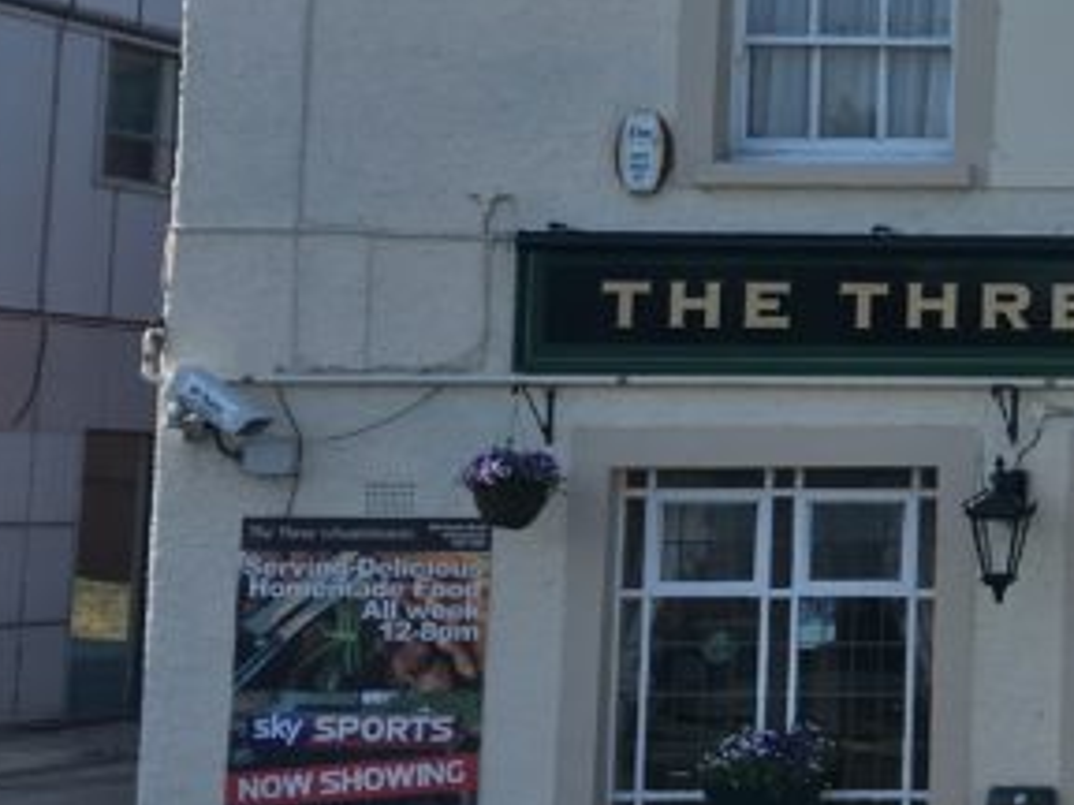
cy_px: 194
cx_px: 1730
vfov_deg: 14.3
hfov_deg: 16.8
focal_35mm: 103
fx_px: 3196
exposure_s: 1/894
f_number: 2.2
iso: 25
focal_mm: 4.15
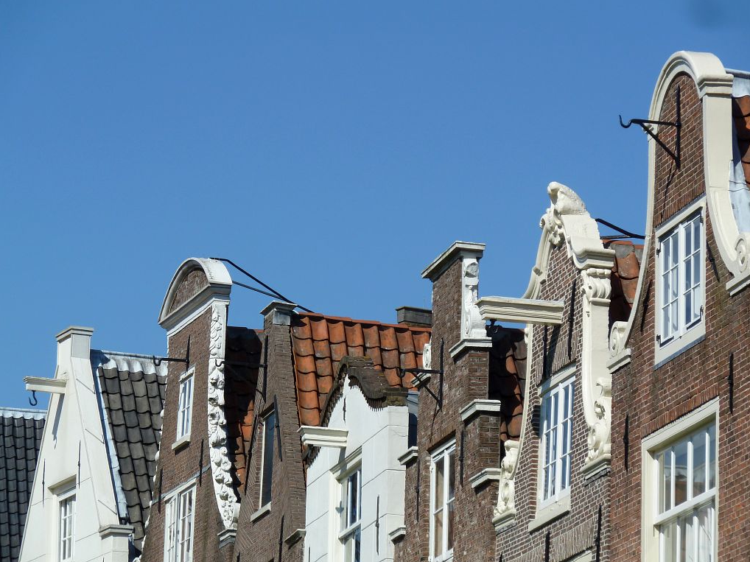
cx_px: 376
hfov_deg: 11.6
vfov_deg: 8.7
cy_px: 281
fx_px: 3682
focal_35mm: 170
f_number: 5.6
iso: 80
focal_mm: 27.8
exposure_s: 1/400
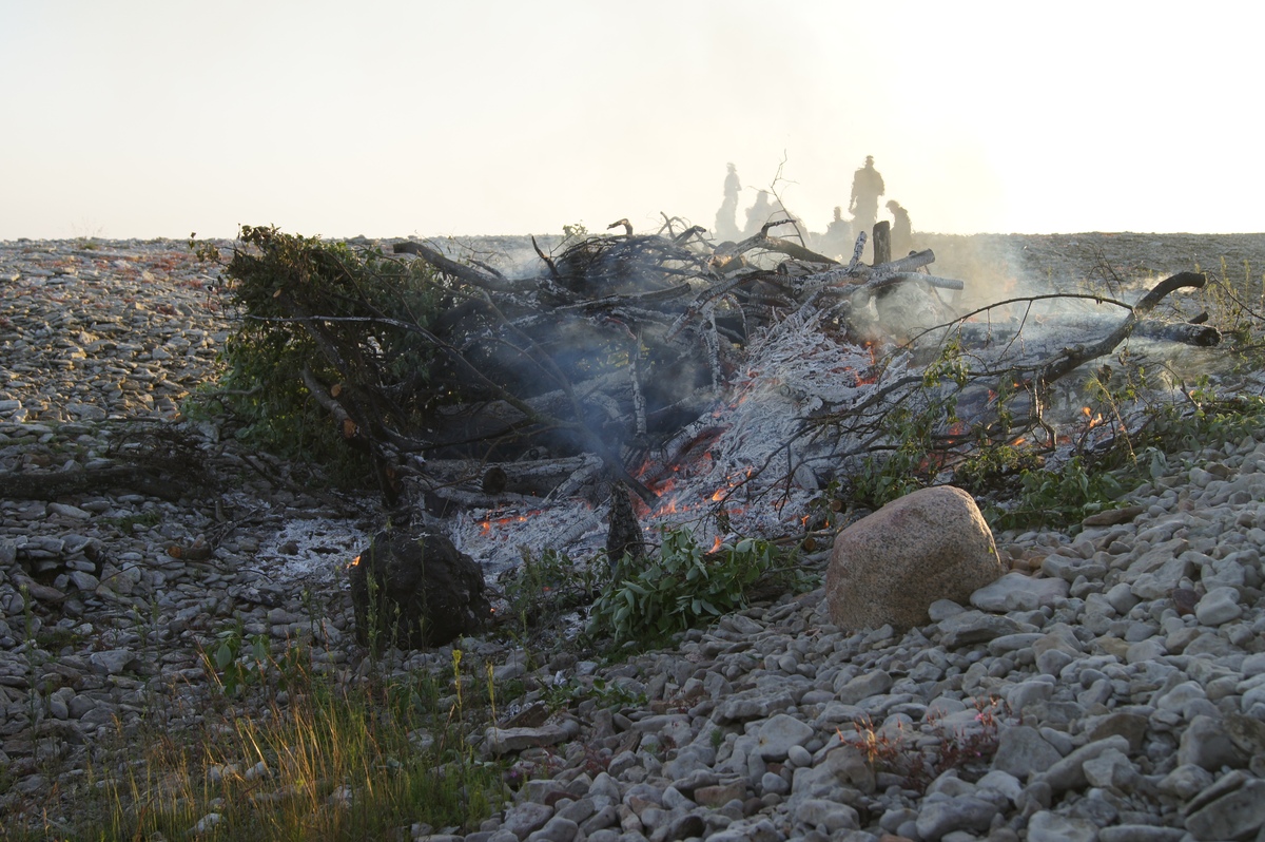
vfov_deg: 31.8
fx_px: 1475
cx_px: 632
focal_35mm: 42
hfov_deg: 46.4
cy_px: 421
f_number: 6.3
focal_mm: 28
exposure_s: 1/125
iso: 100
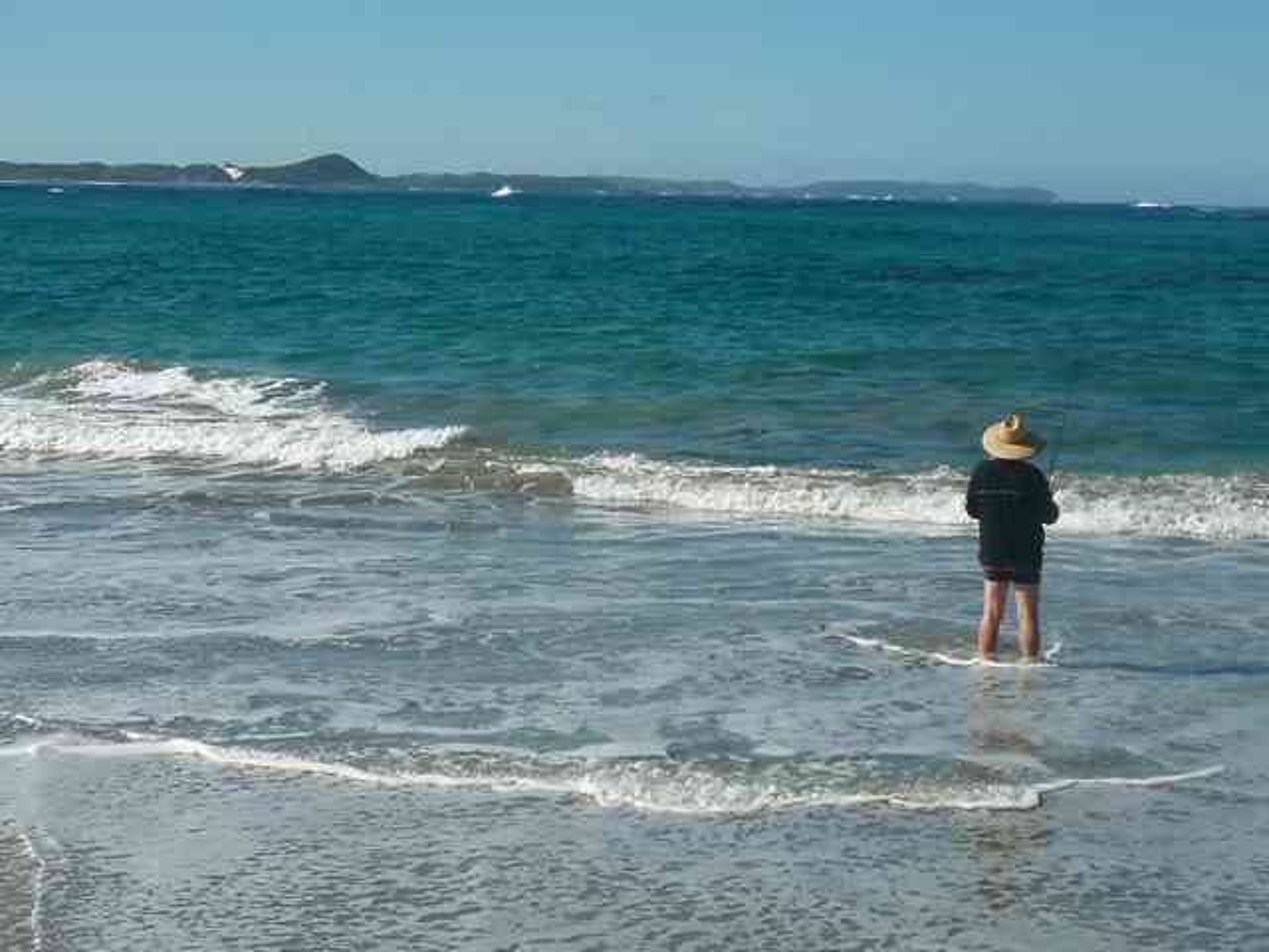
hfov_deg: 30.3
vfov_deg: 22.9
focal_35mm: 64
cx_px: 634
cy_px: 476
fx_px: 2346
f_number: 4.5
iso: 80
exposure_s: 1/800
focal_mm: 5.8
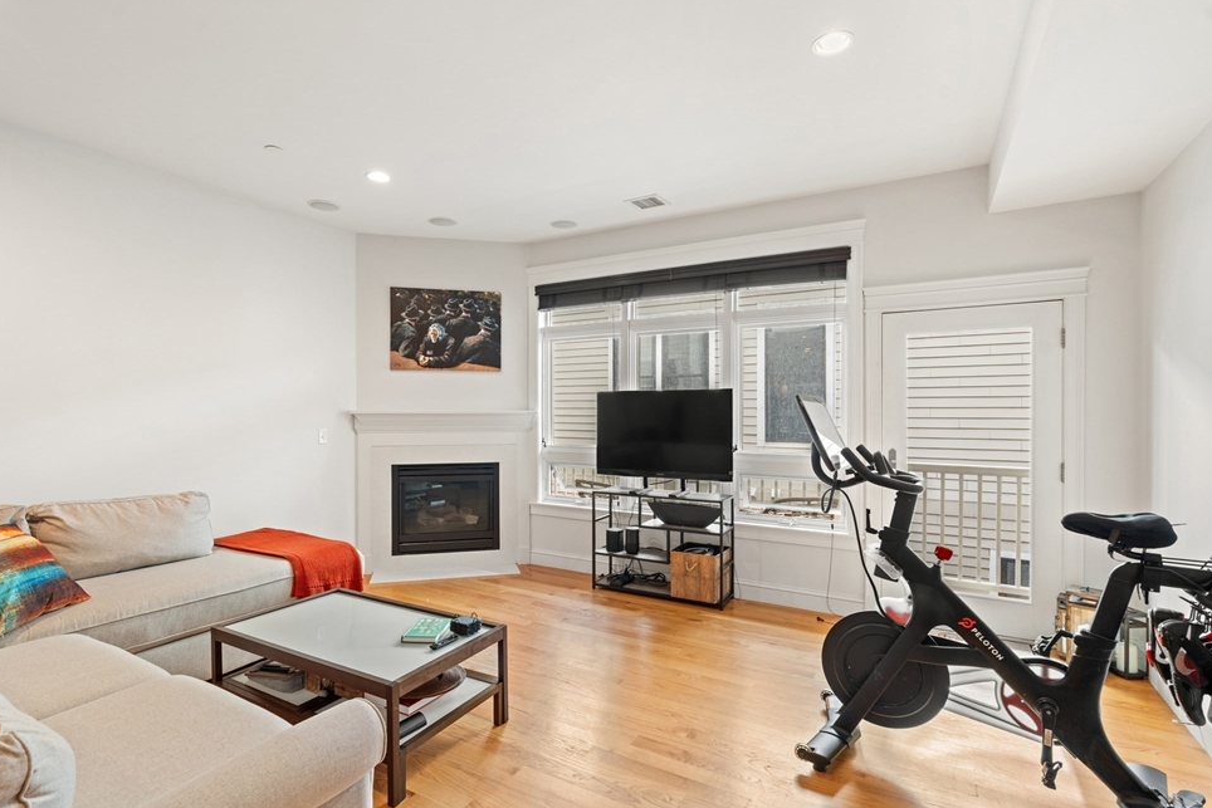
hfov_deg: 93.2
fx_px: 572
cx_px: 585
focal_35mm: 17
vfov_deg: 70.4
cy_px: 414
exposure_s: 1/2.5
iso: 320
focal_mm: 16
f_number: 7.1
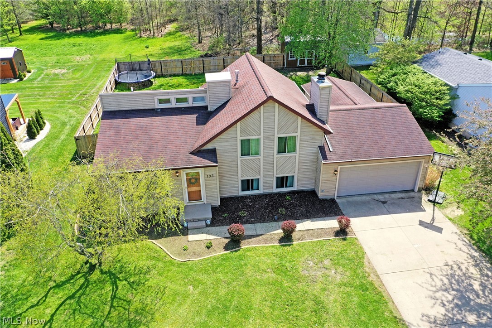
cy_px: 164
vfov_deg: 46.4
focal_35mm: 28
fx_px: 383
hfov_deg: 65.5
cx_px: 246
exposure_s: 1/240
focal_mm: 10.26
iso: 100
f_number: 5
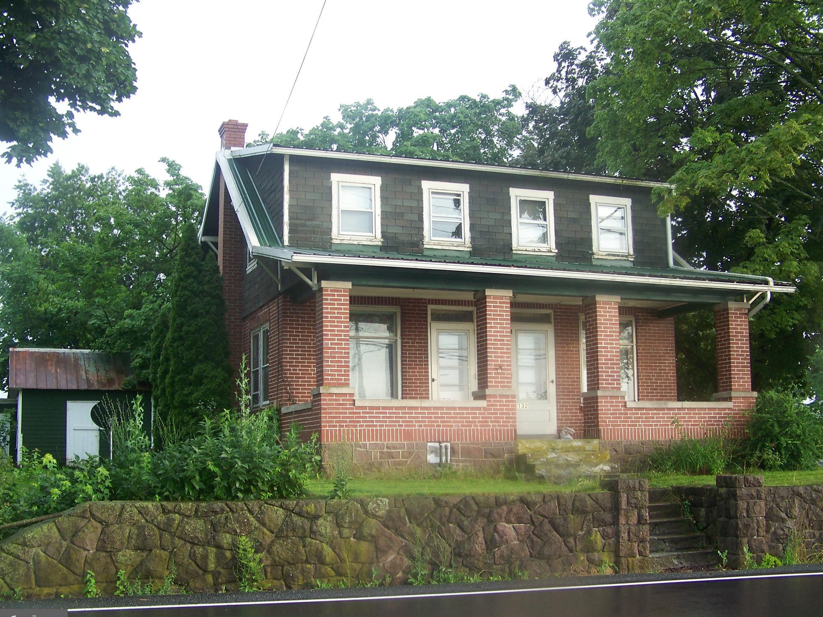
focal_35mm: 45
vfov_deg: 32.2
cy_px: 321
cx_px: 393
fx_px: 1070
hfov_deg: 42.1
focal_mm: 6.75
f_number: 2.8
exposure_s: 1/60
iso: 64
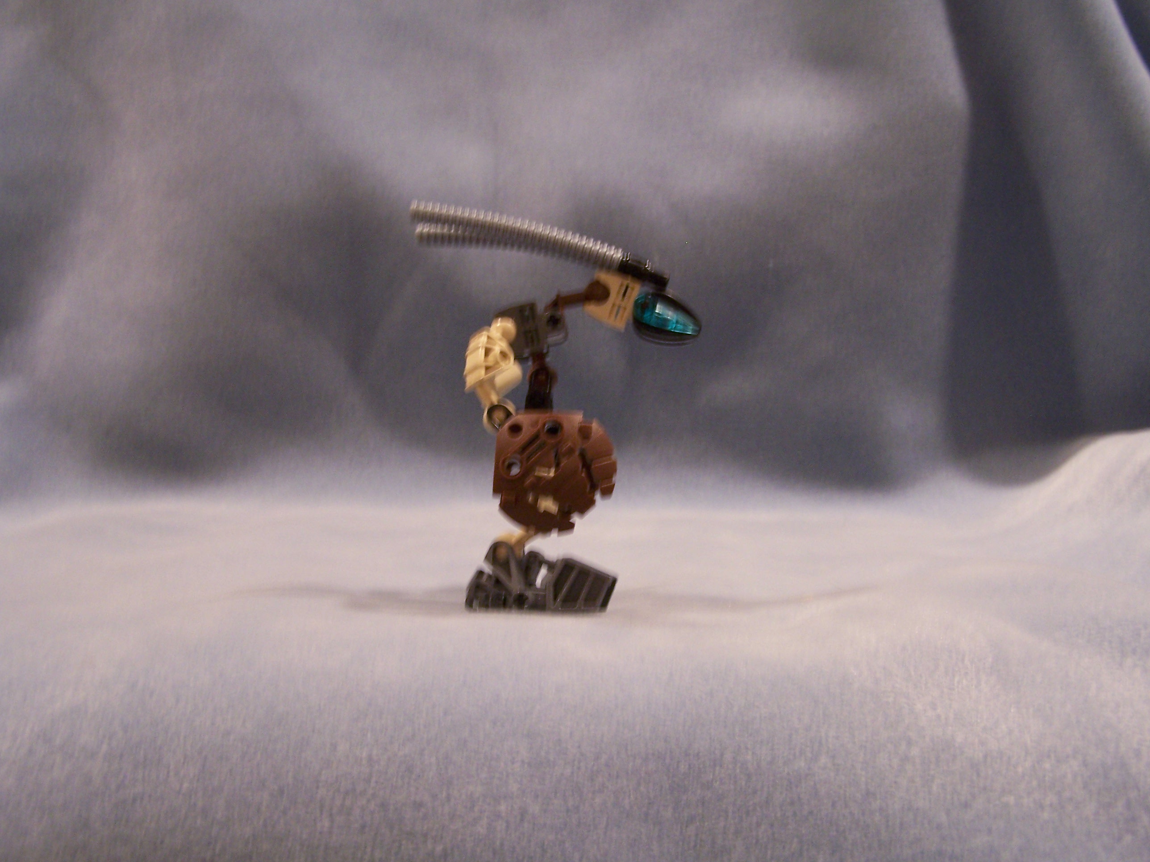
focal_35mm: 38
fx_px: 1262
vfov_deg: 37.7
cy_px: 431
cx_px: 575
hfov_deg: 49.0
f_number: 2.8
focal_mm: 6.3
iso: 140
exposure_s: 1/8
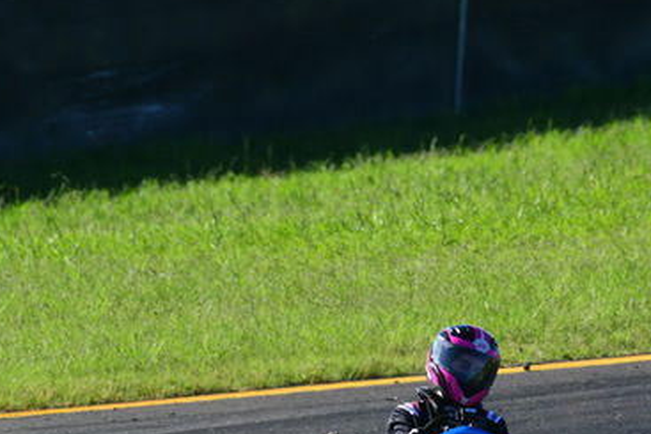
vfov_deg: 0.8
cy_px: 335
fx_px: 29594
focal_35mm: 1636
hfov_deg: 1.3
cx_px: 454
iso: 500
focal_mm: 500
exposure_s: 1/640
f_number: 10
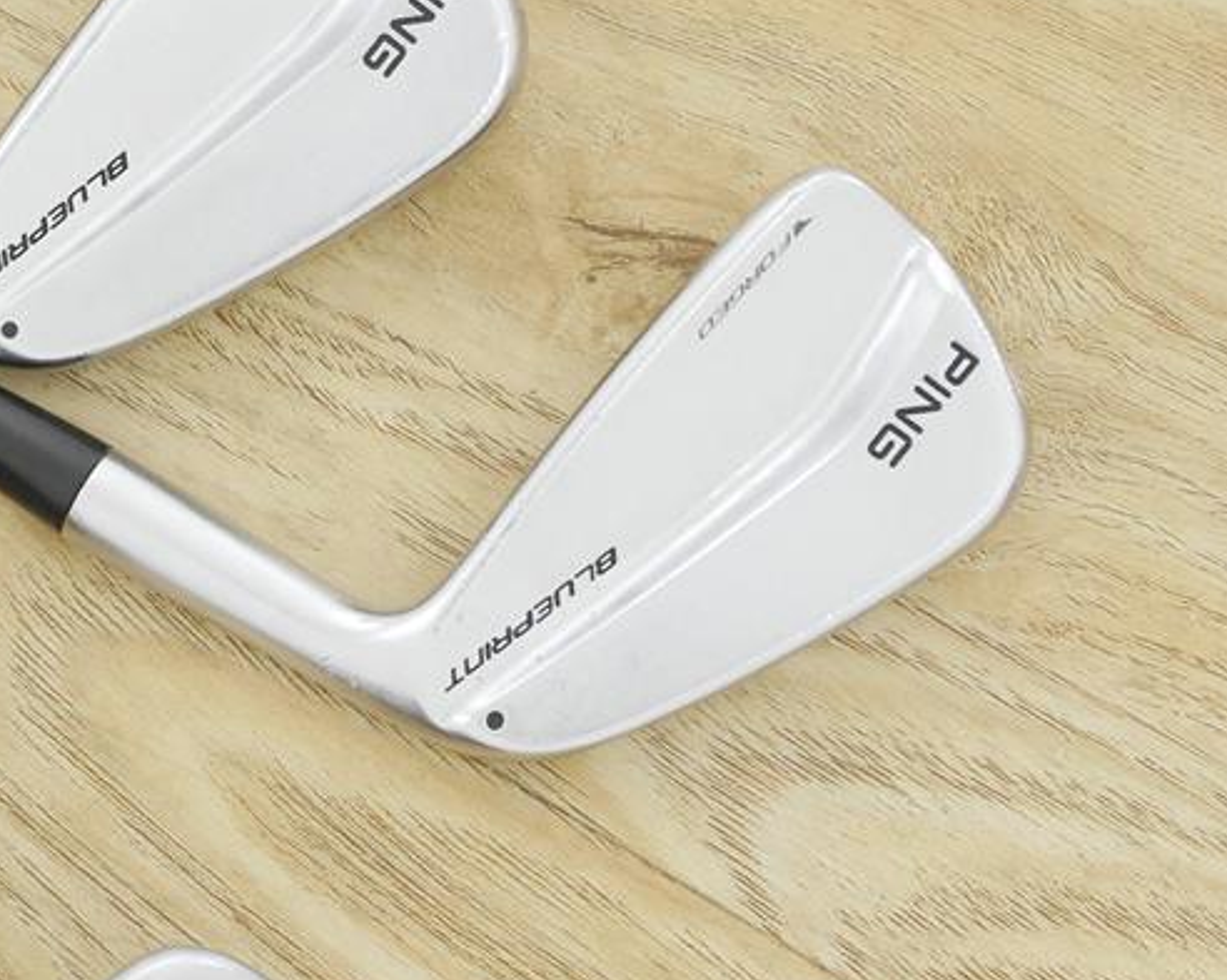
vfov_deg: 12.1
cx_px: -191
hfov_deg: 14.7
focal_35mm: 127
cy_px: 451
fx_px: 4609
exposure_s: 1/50
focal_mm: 25
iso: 1600
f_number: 4.5
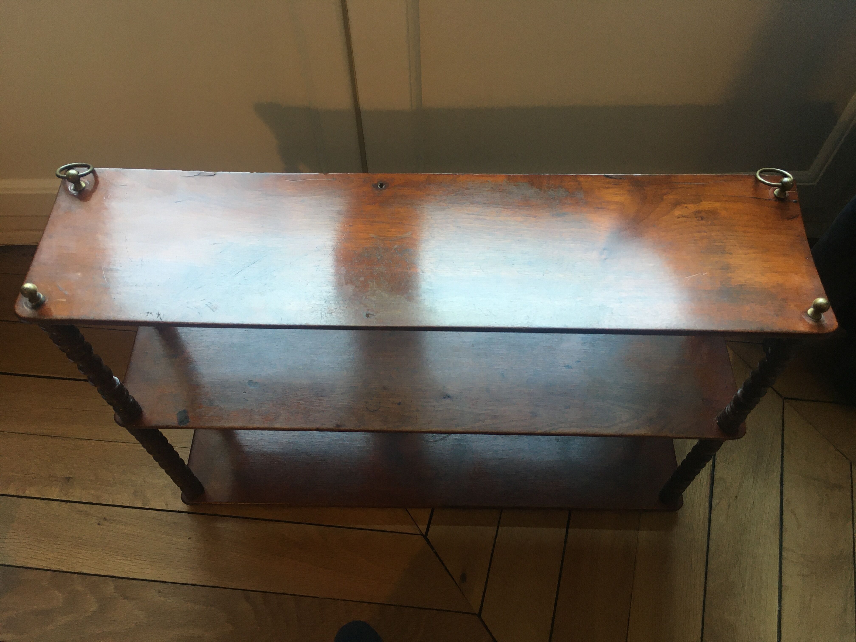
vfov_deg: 48.2
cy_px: 321
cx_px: 428
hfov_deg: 61.7
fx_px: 717
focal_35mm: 29
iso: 64
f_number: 2.2
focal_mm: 4.15
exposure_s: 1/33
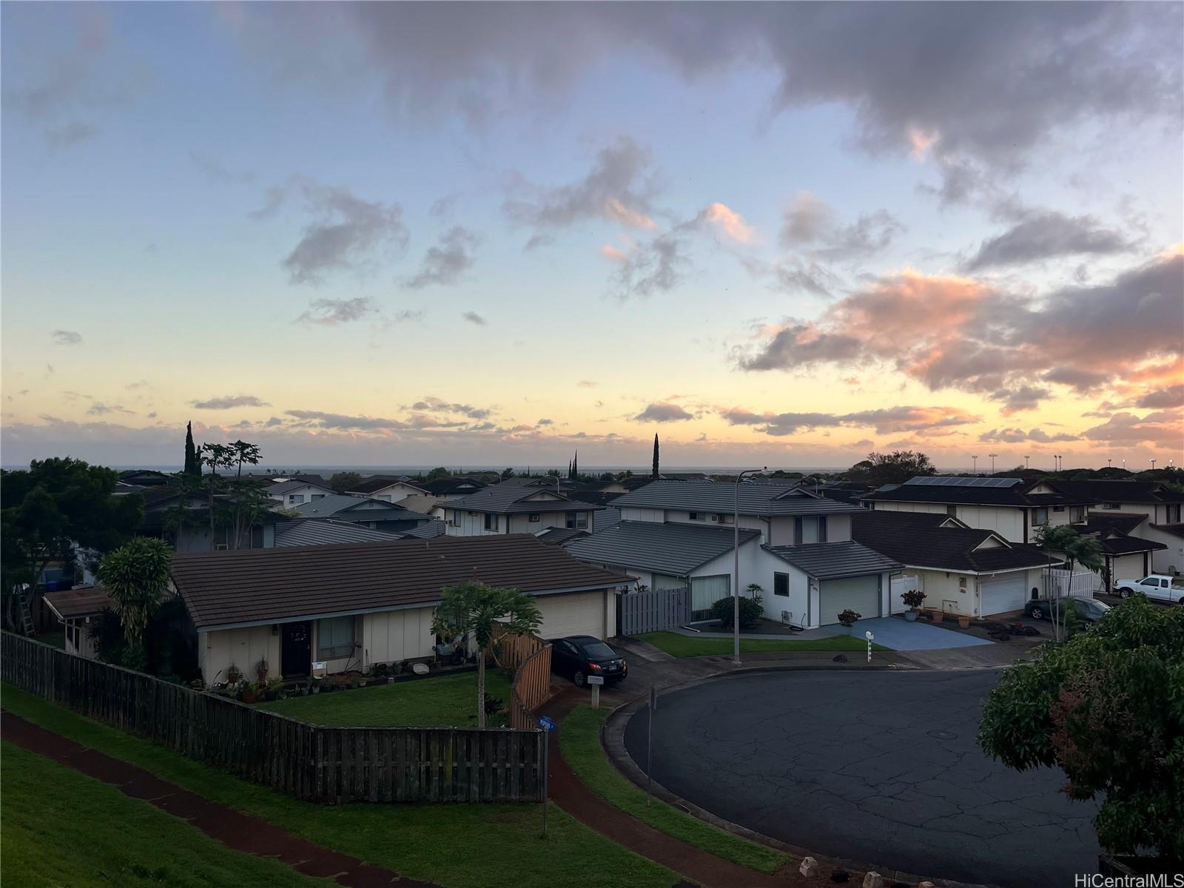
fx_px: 889
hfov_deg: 67.3
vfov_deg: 53.1
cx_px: 592
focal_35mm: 26
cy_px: 444
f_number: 1.6
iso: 50
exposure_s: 1/469
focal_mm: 5.1
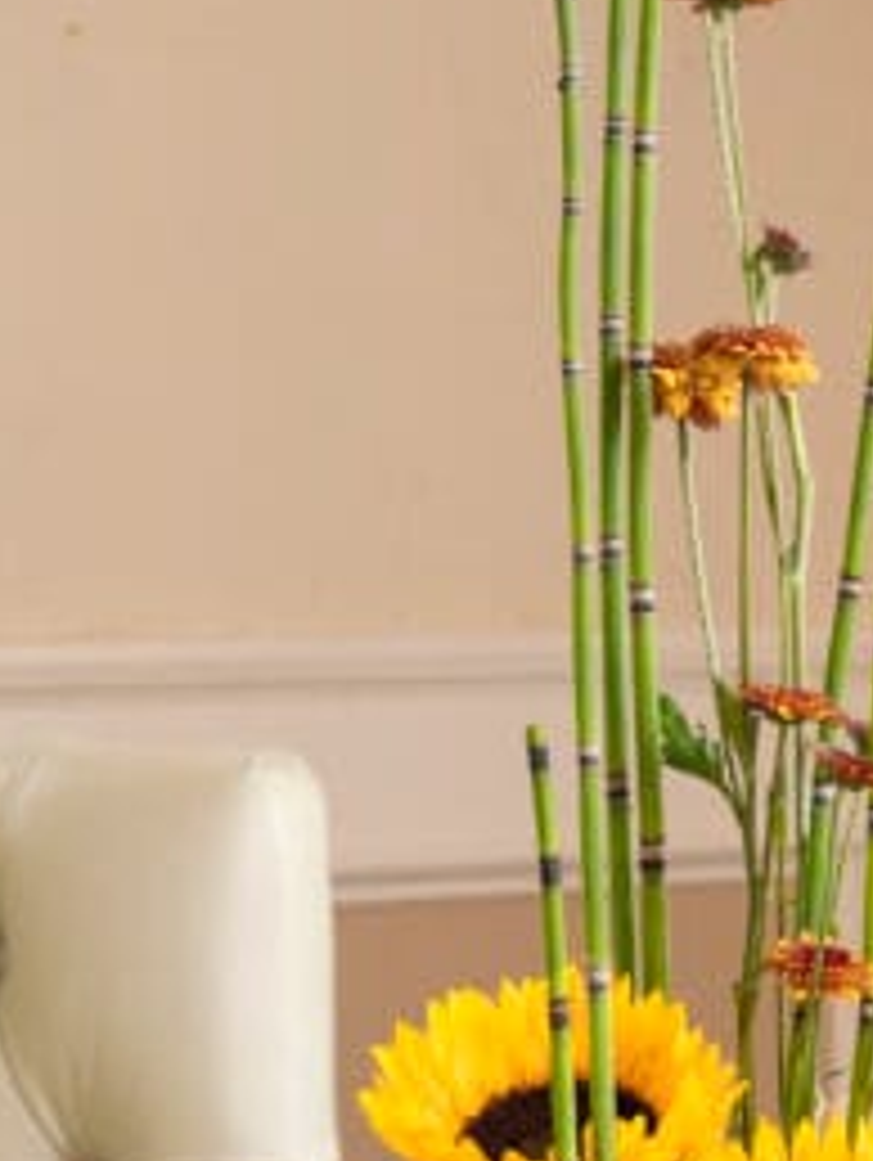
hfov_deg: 9.1
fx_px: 5371
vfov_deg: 12.3
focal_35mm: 160
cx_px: 1246
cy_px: 673
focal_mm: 42
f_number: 4.5
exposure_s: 1/20
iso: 800
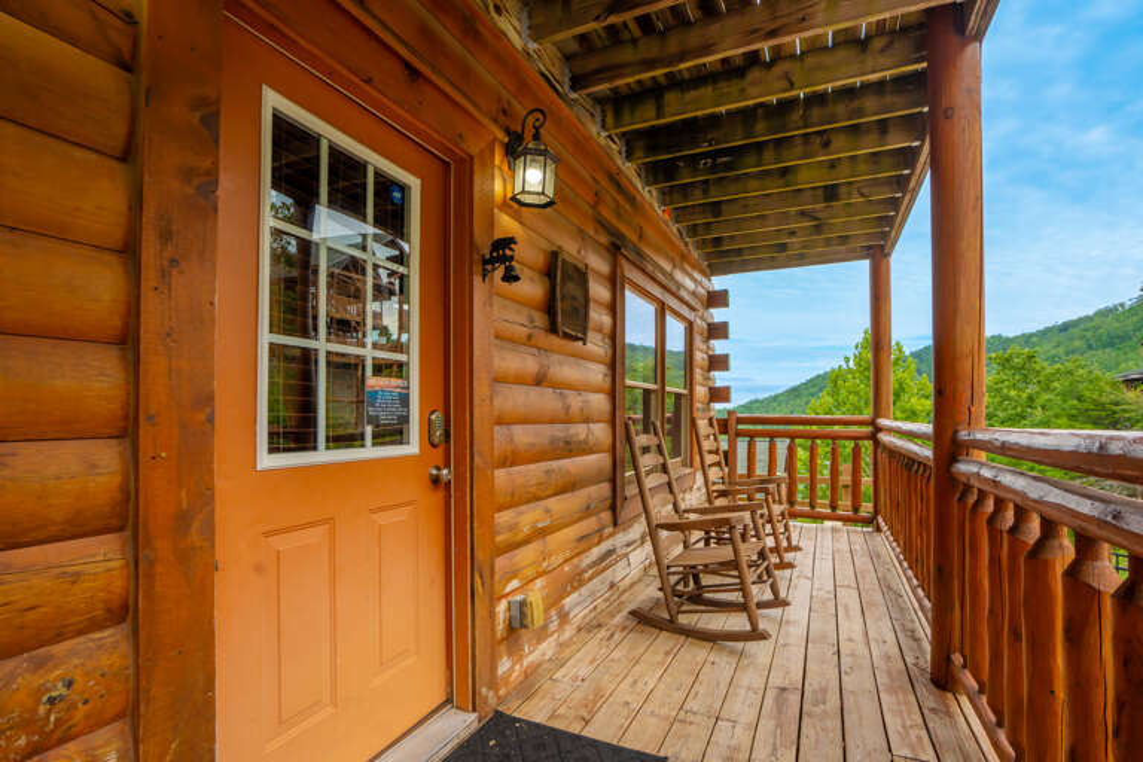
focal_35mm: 16
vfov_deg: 73.7
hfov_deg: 96.7
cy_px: 381
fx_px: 508
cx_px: 572
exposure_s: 1/320
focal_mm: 16
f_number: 7.1
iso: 320
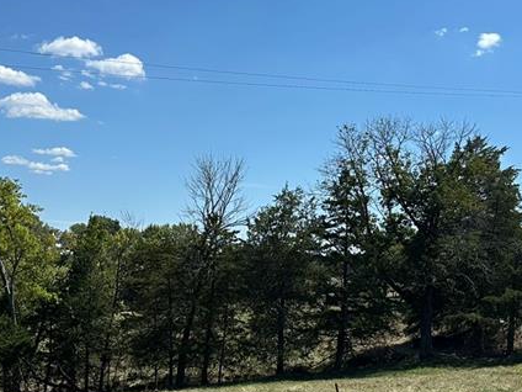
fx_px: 875
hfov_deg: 33.2
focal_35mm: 58
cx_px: 277
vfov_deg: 25.1
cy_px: 249
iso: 80
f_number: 1.78
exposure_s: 1/6211
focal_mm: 6.86
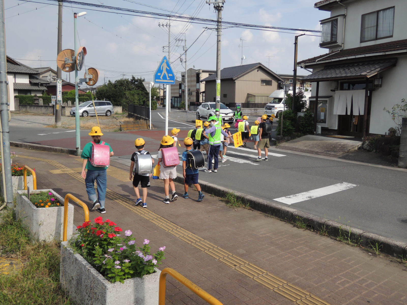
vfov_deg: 45.4
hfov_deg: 58.4
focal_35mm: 31
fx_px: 364
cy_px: 152
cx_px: 204
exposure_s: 1/1250
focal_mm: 5.5
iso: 100
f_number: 3
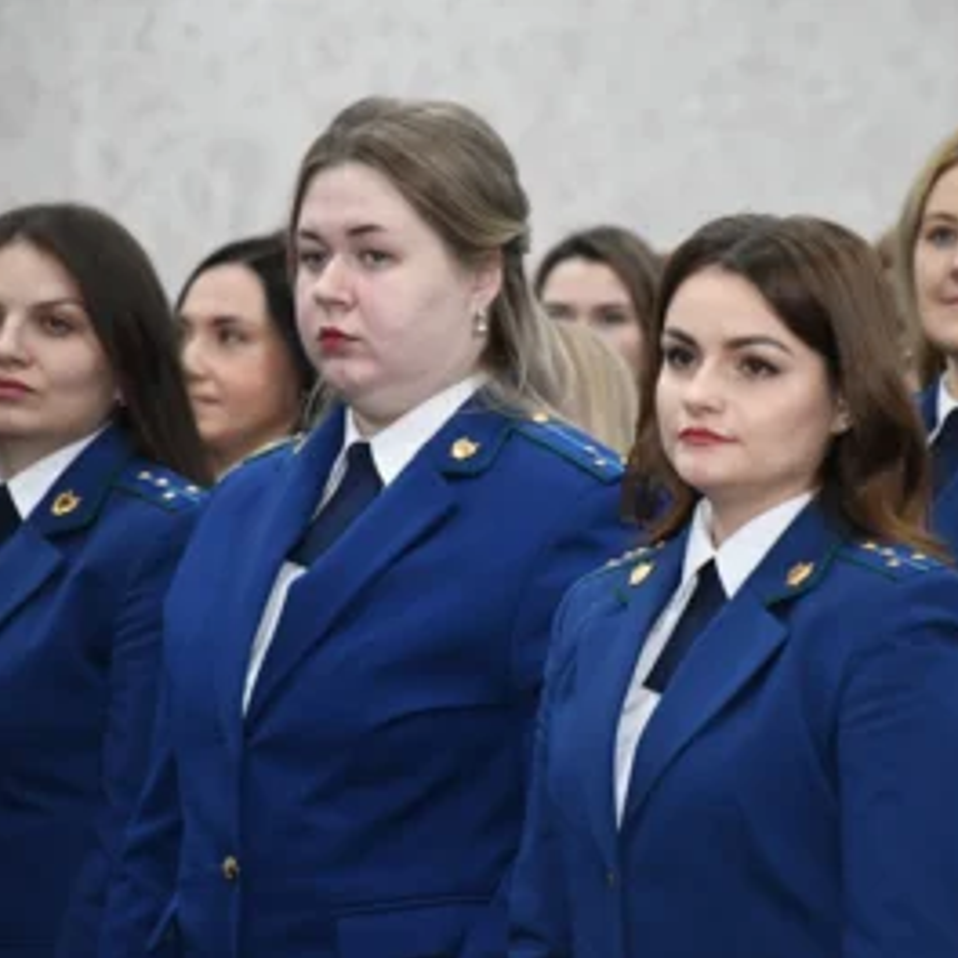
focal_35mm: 270
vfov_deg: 6.5
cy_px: 477
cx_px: 577
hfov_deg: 6.5
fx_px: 8454
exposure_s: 1/125
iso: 2500
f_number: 5.6
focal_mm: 140
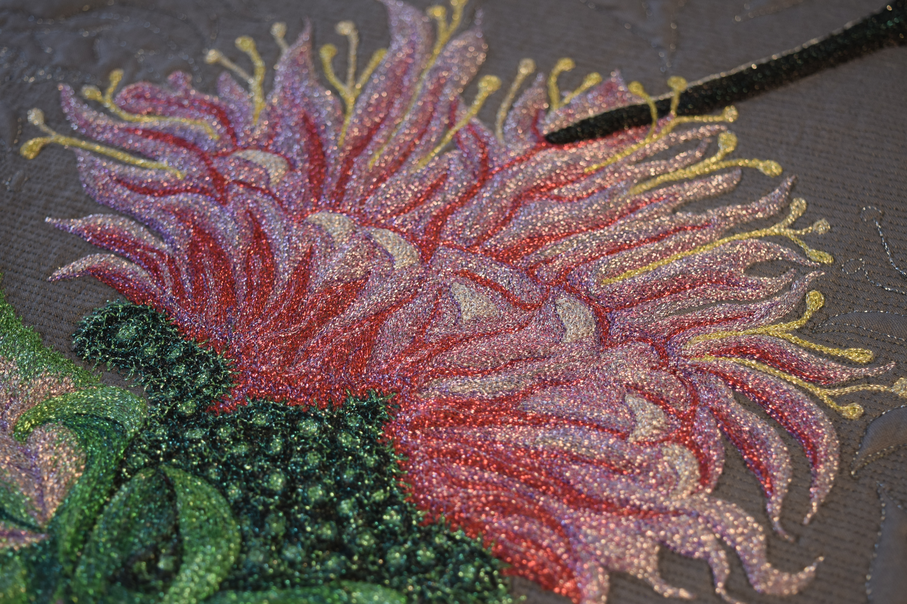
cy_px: 302
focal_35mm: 63
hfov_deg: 31.9
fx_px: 1587
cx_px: 454
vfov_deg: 21.6
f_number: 5
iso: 560
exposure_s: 1/60
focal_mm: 42
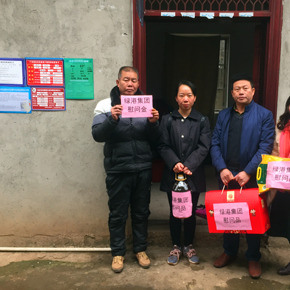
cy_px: 145
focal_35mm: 35
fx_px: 332
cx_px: 173
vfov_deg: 47.2
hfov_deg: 47.0
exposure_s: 1/33
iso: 40
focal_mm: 4.15
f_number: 2.2
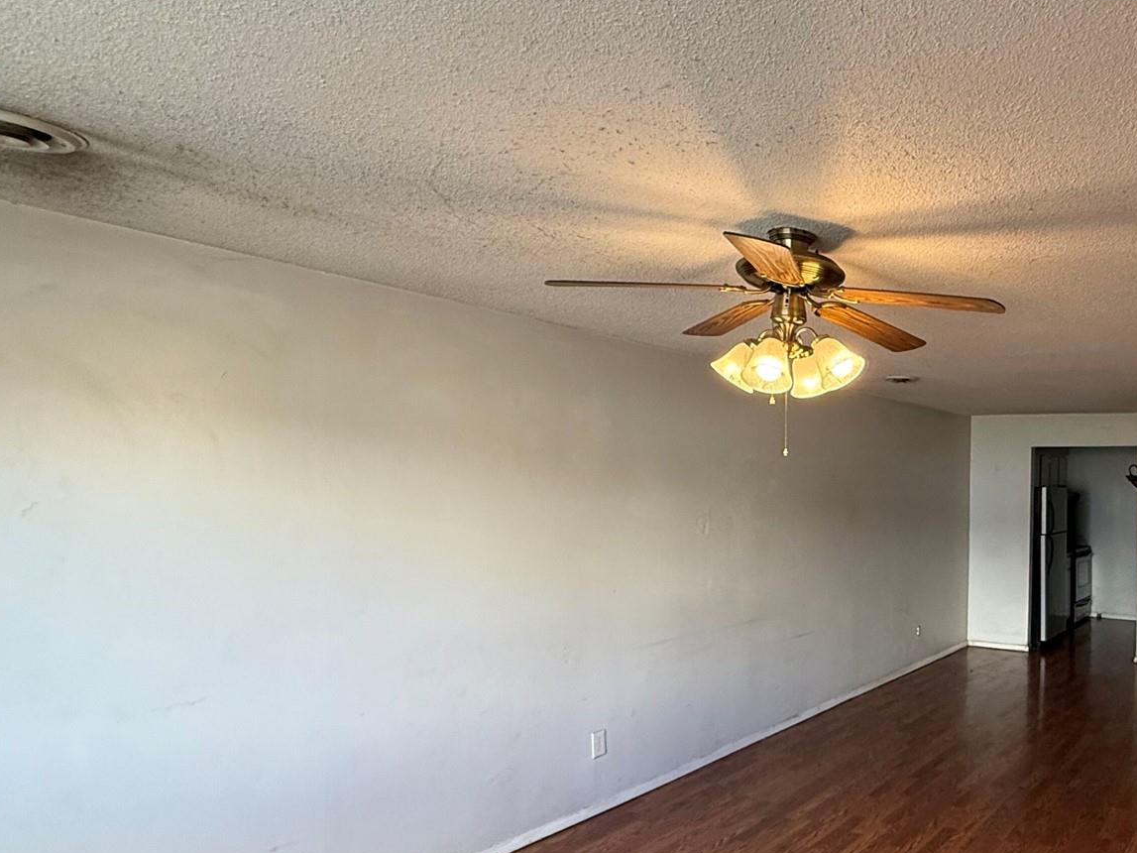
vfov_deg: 54.6
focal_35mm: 25
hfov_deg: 62.3
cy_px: 501
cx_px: 942
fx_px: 821
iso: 250
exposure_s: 1/99
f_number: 2.2
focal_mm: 2.22
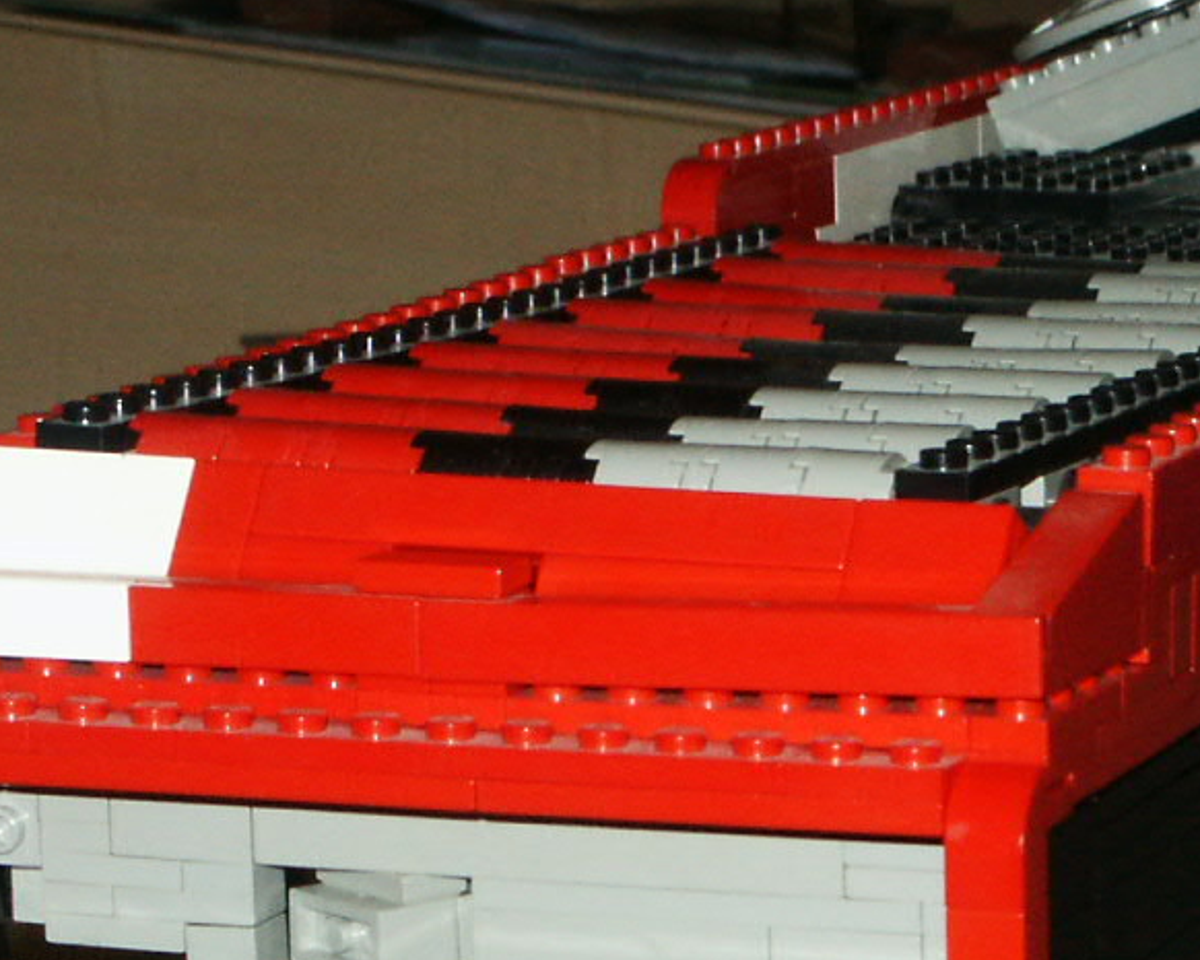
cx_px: 1035
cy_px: 1003
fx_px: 6004
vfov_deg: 9.1
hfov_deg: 11.4
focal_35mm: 169
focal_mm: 13.07
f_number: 8
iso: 200
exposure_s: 1/60
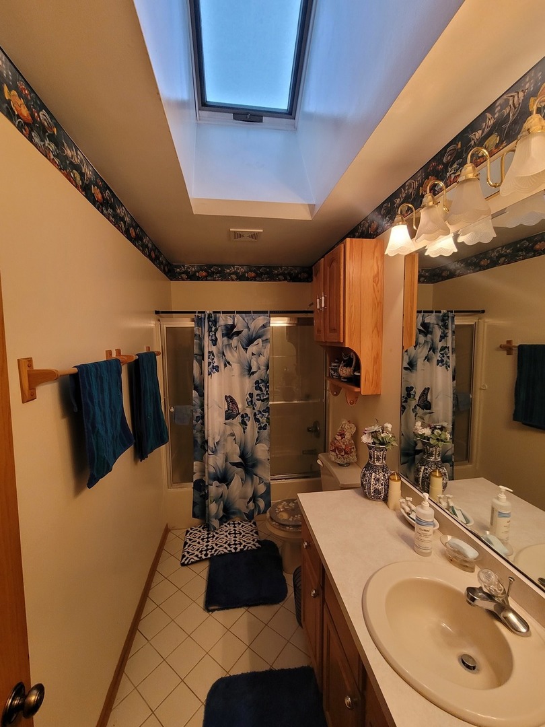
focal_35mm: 13
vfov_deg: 106.2
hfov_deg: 89.9
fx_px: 273
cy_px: 364
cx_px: 272
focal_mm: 2.2
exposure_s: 1/40
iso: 320
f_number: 2.2
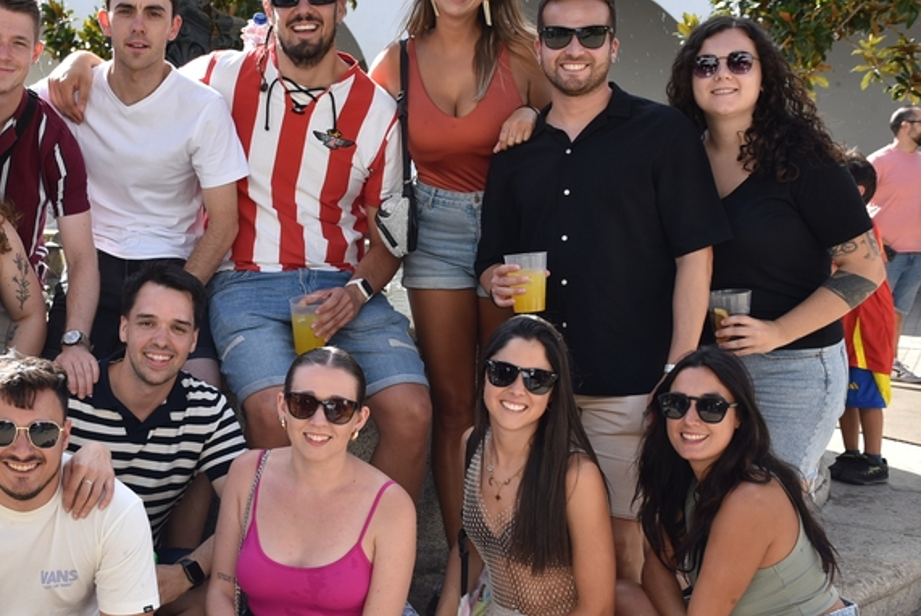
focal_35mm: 64
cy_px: 379
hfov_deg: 31.2
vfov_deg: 21.3
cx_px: 284
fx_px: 1634
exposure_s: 1/320
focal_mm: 27
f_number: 4
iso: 100
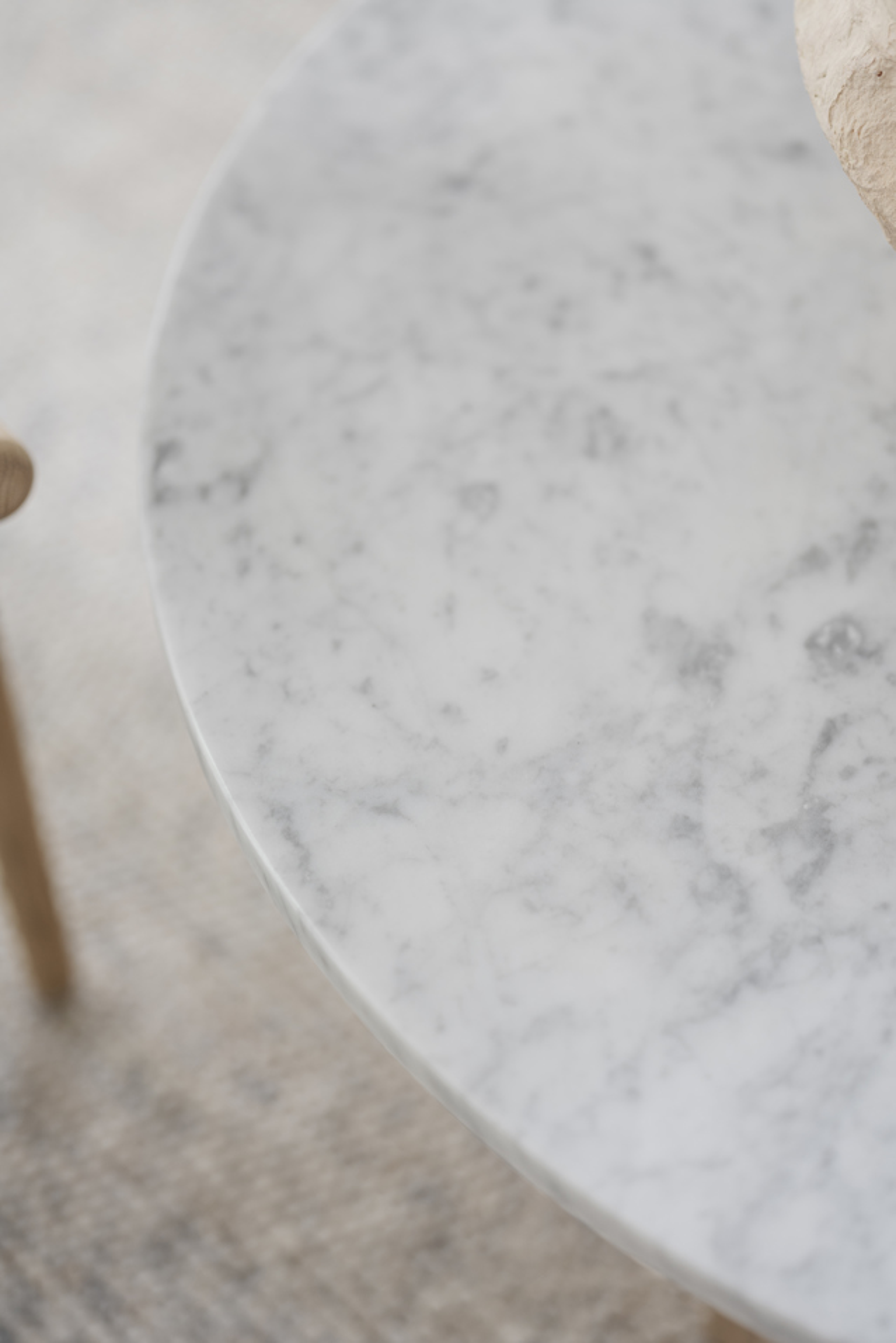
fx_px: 3172
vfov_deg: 23.9
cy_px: 672
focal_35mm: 85
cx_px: 448
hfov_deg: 16.1
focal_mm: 85
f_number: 1.8
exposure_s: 1/80
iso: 100
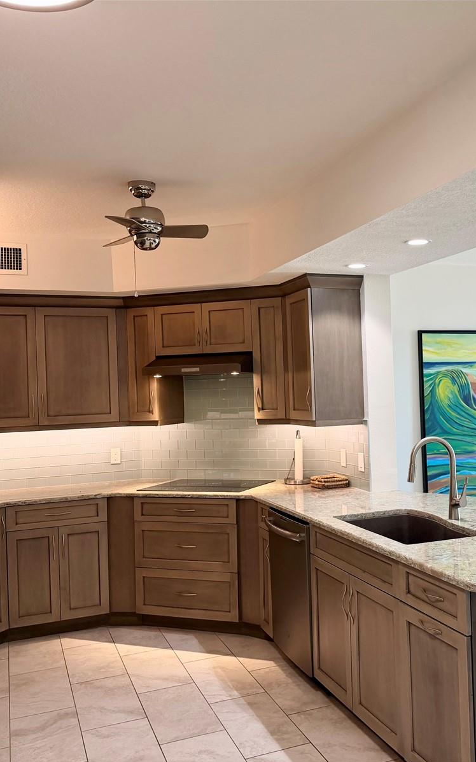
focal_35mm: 34
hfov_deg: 36.7
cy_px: 381
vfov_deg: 56.7
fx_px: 706
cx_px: 335
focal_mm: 6.76
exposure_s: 1/120
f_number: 1.78
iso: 160
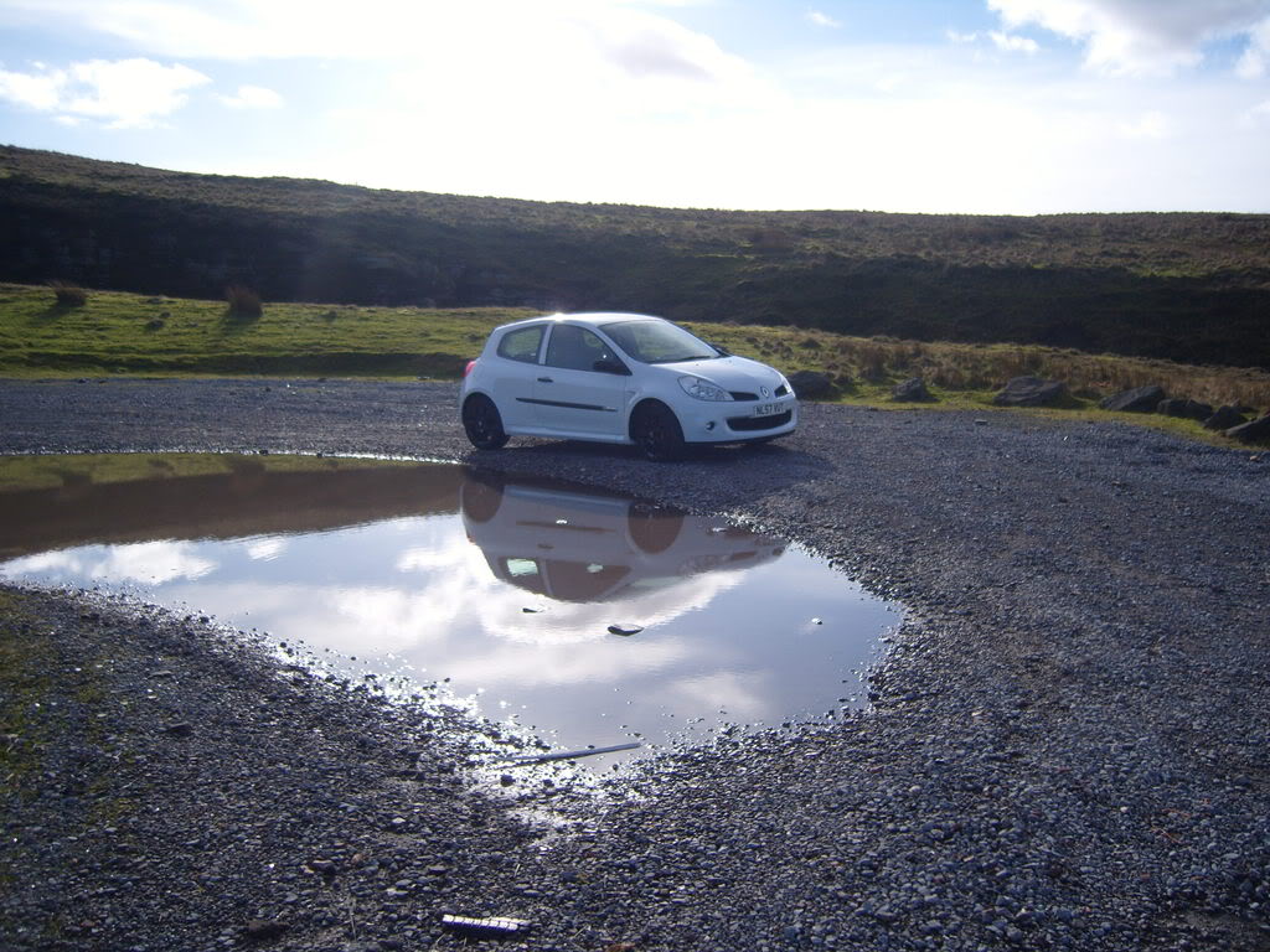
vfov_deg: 40.7
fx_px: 1284
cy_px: 476
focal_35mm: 35
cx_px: 635
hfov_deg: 52.6
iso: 80
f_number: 7.1
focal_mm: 7.4
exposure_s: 1/350
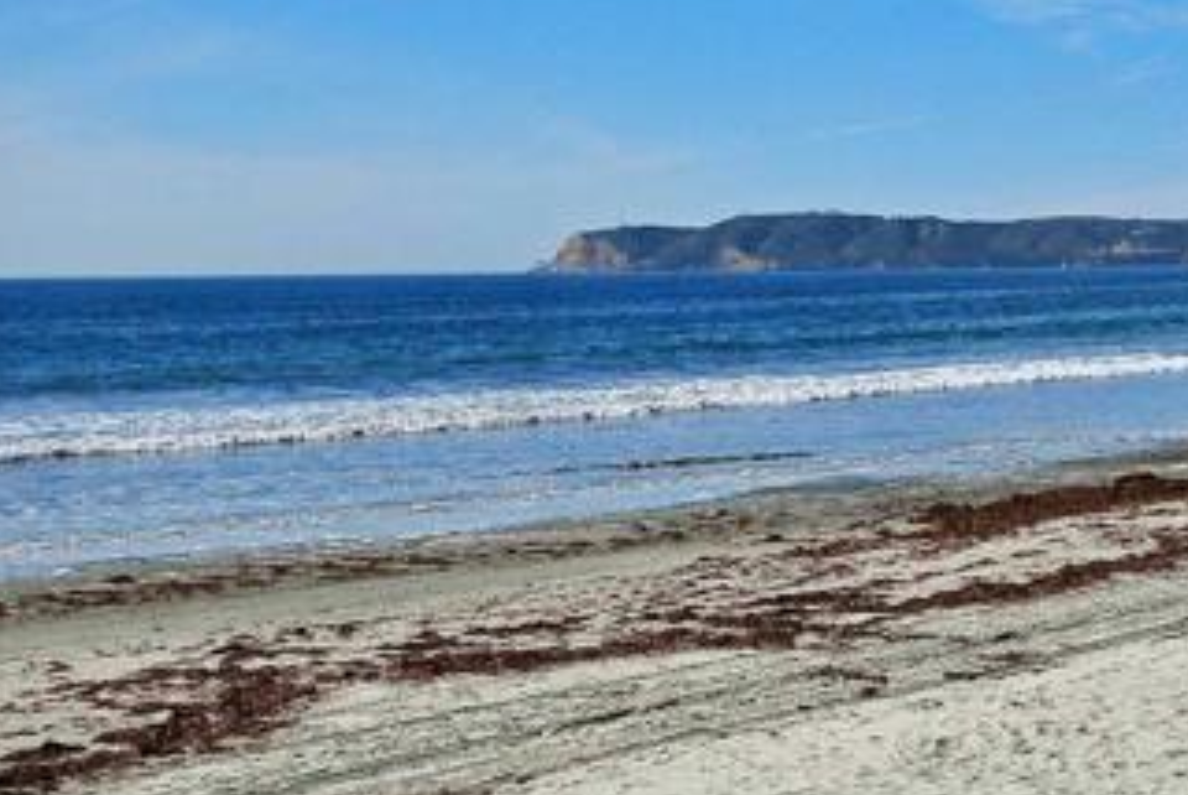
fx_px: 2378
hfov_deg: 26.7
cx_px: 1151
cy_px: 433
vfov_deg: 19.0
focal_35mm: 72
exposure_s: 1/2000
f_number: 8
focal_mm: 24
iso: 560
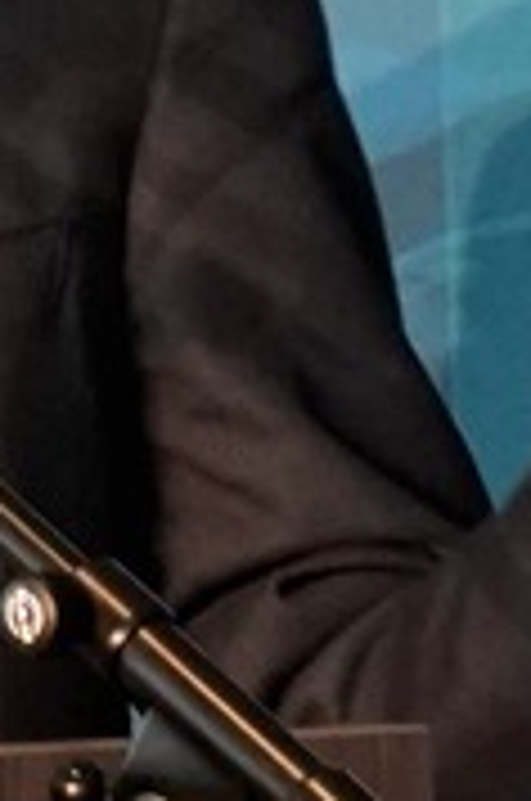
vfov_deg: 4.4
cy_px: 554
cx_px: 279
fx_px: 10505
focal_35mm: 473
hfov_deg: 2.9
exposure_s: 1/80
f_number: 9
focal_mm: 70
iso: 1600
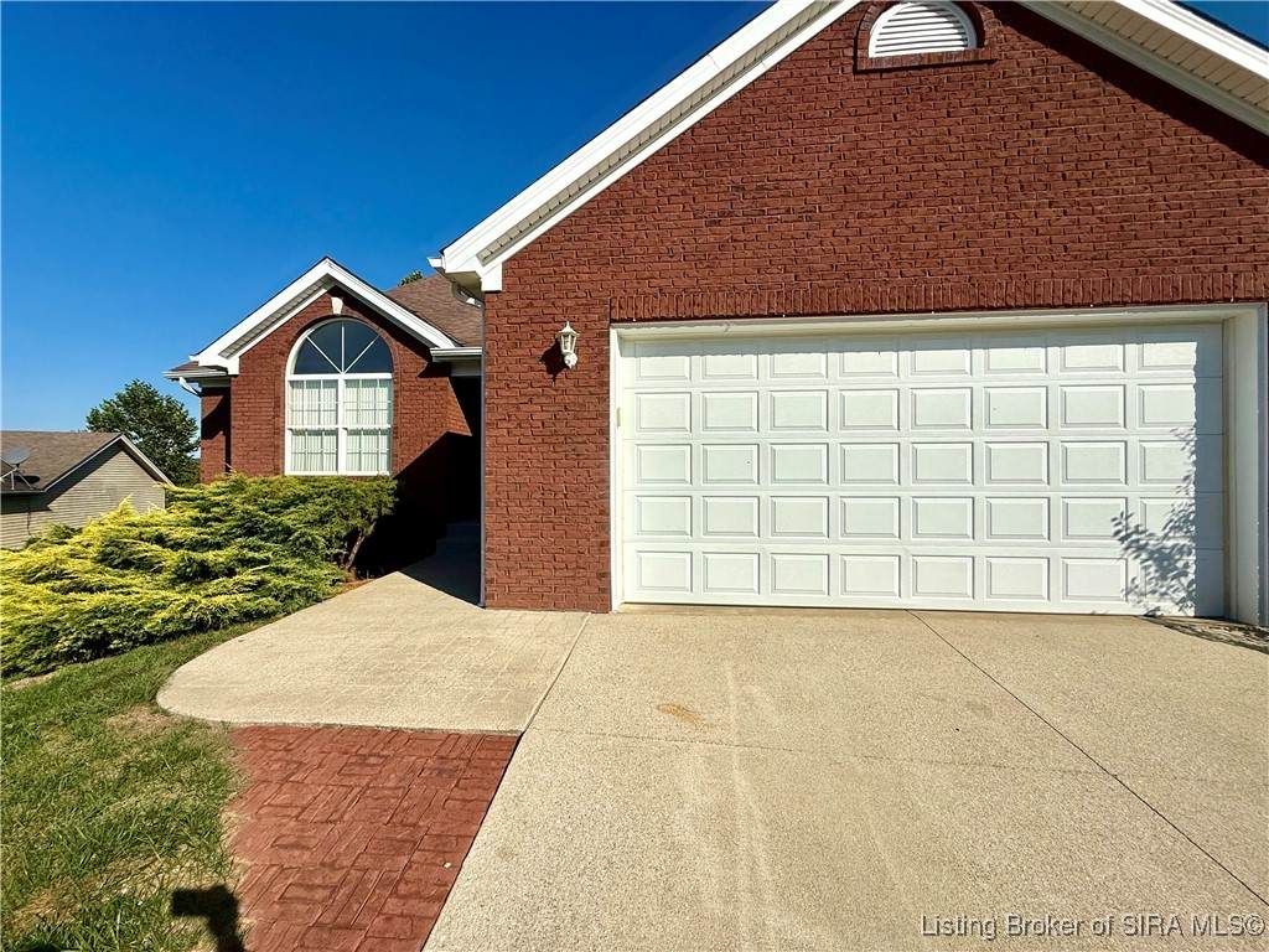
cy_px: 476
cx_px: 634
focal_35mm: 14
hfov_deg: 102.1
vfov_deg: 85.7
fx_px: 513
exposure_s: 1/5155
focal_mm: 2.22
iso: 50
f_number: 2.2
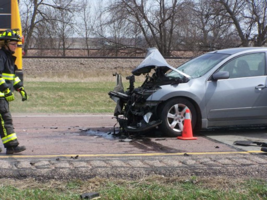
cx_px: 134
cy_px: 100
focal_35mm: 128
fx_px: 987
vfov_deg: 11.6
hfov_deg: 15.4
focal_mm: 21.2
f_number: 4.5
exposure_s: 1/320
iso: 64
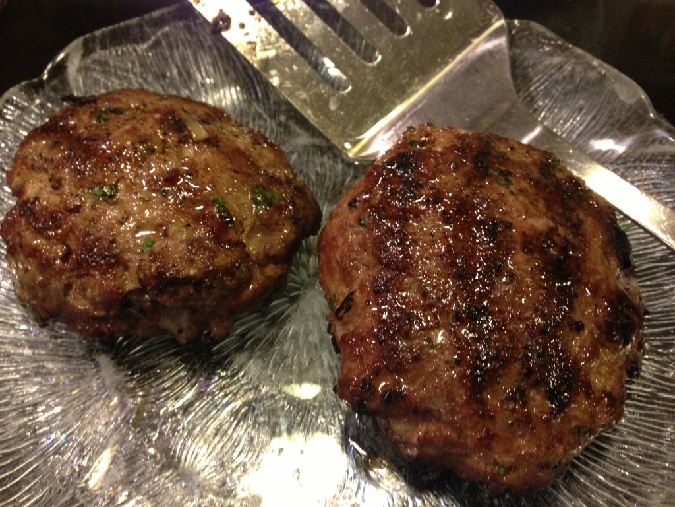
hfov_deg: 55.4
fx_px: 643
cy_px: 254
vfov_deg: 42.9
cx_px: 338
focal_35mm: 33
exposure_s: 1/20
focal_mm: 4.13
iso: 400
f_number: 2.4
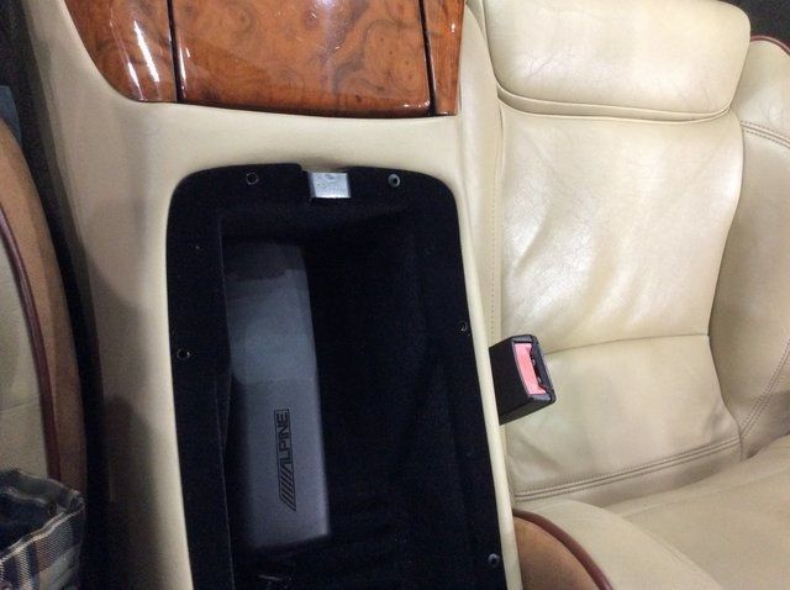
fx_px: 729
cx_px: 395
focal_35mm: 32
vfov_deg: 44.1
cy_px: 295
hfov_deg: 56.9
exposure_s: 1/24
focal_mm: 3.3
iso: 200
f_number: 2.4
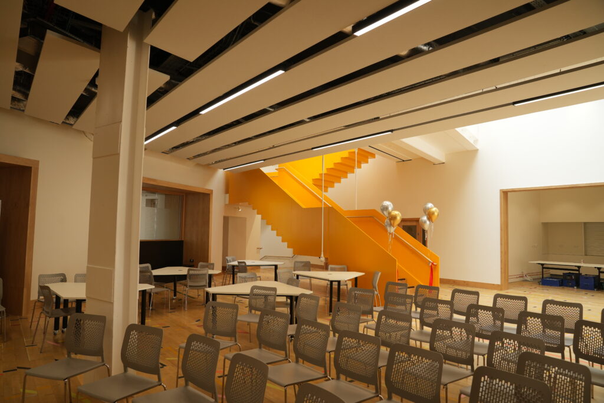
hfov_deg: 73.7
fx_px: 403
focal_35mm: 24
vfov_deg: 53.1
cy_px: 202
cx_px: 302
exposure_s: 1/125
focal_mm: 24
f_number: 5
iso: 640
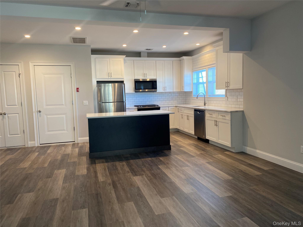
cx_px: 152
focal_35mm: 26
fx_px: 228
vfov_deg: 53.1
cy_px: 114
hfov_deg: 67.3
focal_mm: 4.25
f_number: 1.8
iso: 125
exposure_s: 1/60
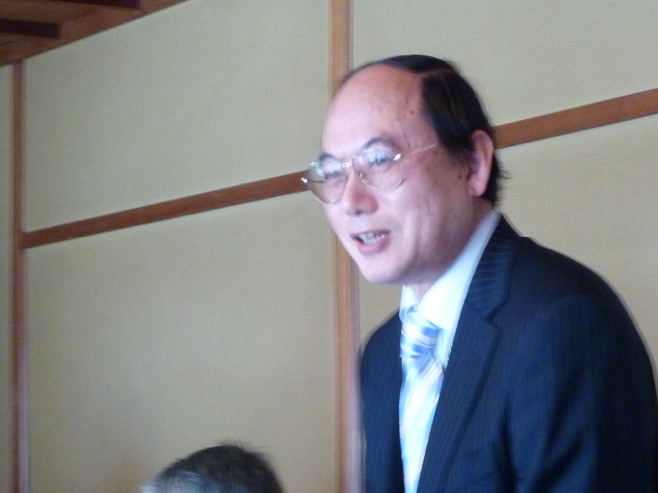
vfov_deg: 13.1
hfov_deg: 17.4
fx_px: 2148
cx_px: 329
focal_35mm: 113
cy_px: 246
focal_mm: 10.3
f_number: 4
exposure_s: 1/13
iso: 400
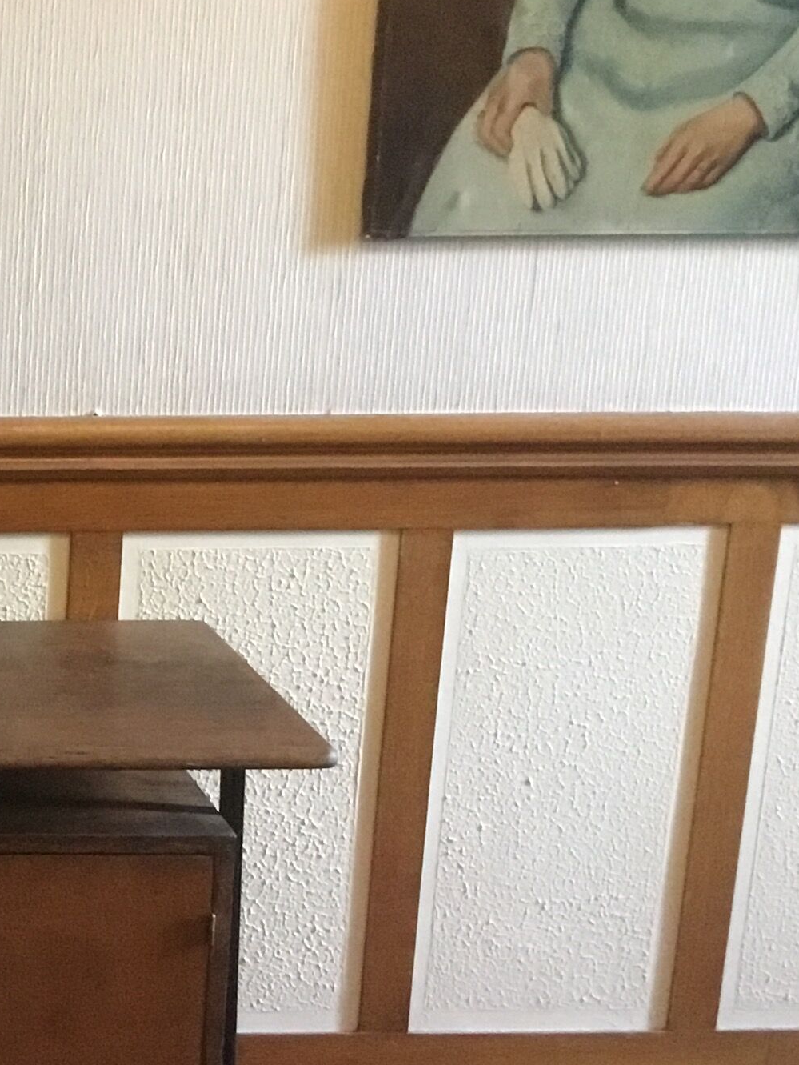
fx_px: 2338
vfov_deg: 25.6
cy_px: 636
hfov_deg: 17.7
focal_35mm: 76
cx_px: -342
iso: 250
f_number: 2.4
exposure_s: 1/17
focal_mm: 3.3
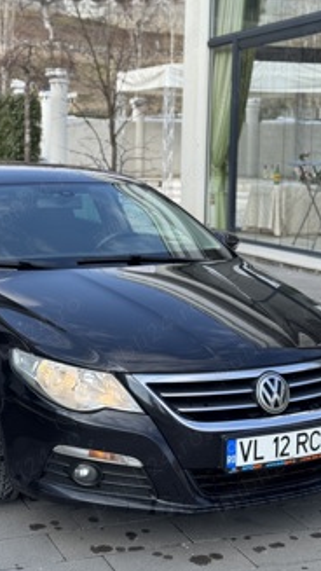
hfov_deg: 18.7
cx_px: 85
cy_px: 234
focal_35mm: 64
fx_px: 968
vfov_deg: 32.8
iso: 64
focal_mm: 6.76
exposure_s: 1/1339
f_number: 1.78
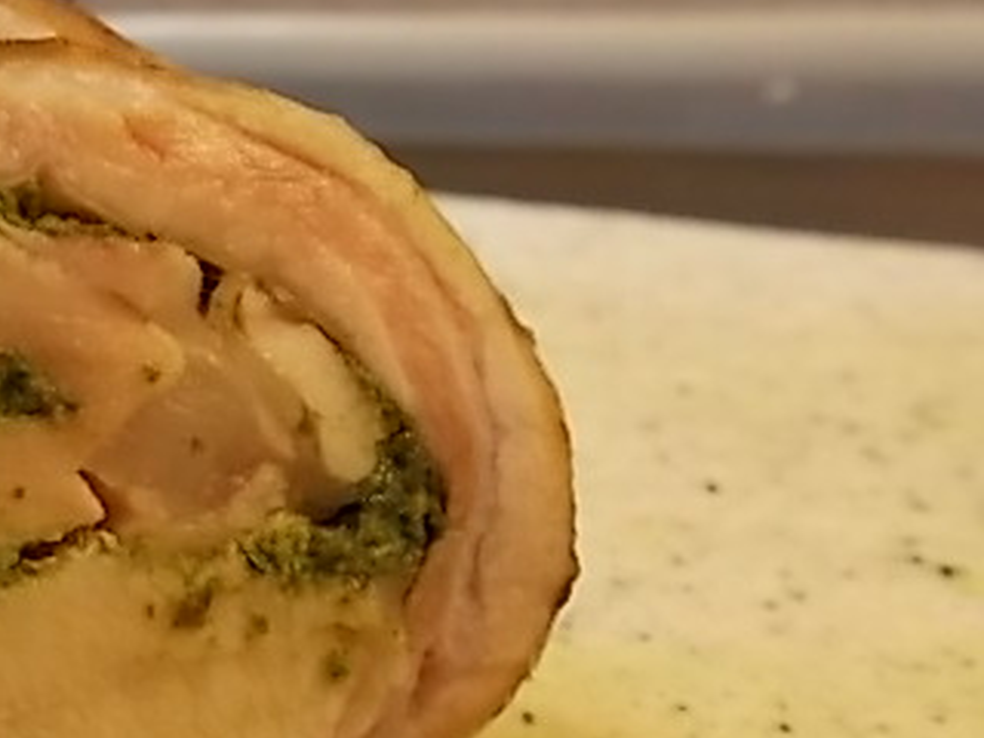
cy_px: 507
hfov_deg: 30.0
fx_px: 1706
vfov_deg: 24.3
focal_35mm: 60
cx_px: 6
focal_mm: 5.3
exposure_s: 1/20
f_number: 3.4
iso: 200
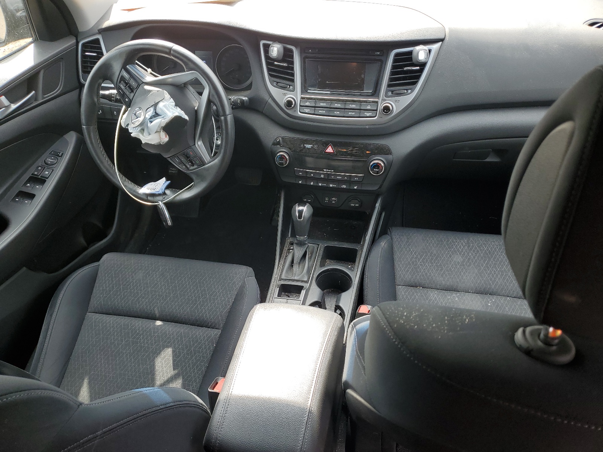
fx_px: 453
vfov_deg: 53.1
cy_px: 226
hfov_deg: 67.3
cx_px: 302
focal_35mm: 26
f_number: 1.5
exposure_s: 1/286
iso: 50
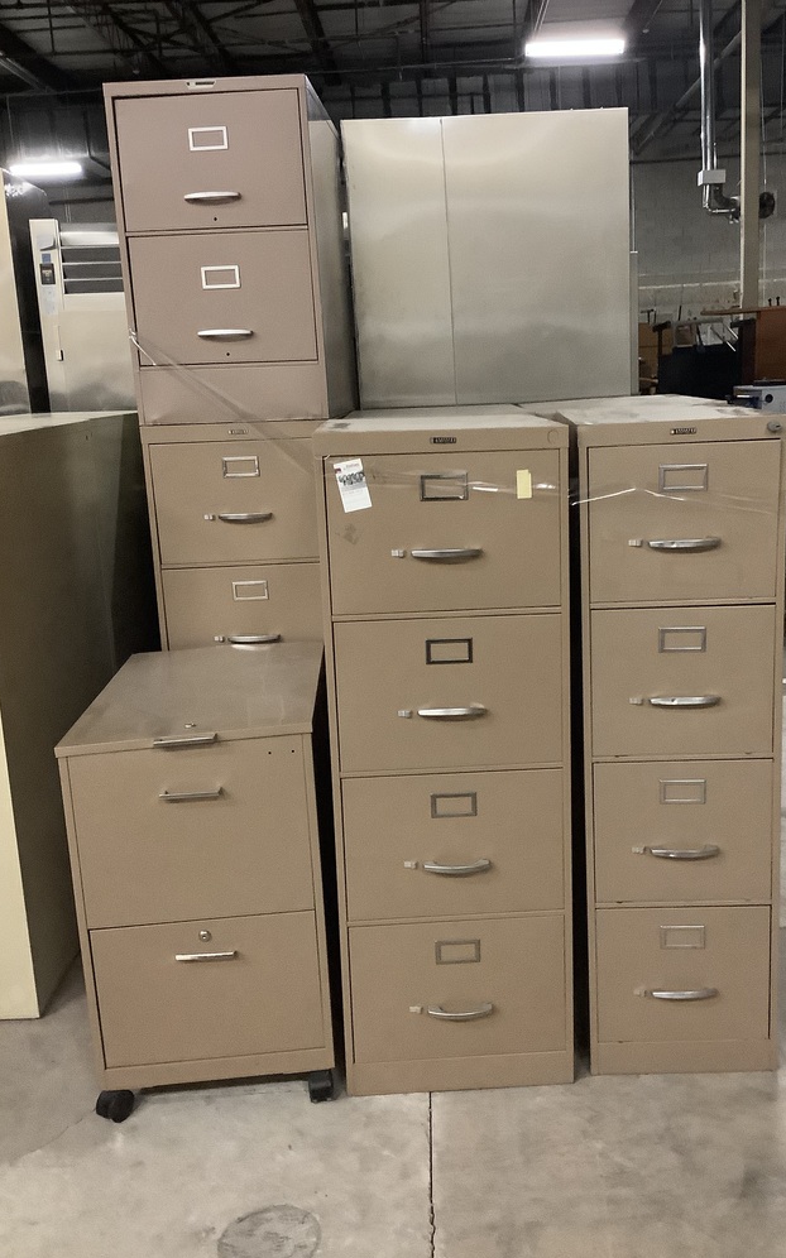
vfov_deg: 58.2
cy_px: 630
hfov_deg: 38.2
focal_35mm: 33
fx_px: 1132
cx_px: 454
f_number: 2.4
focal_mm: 3.3
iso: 800
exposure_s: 1/30
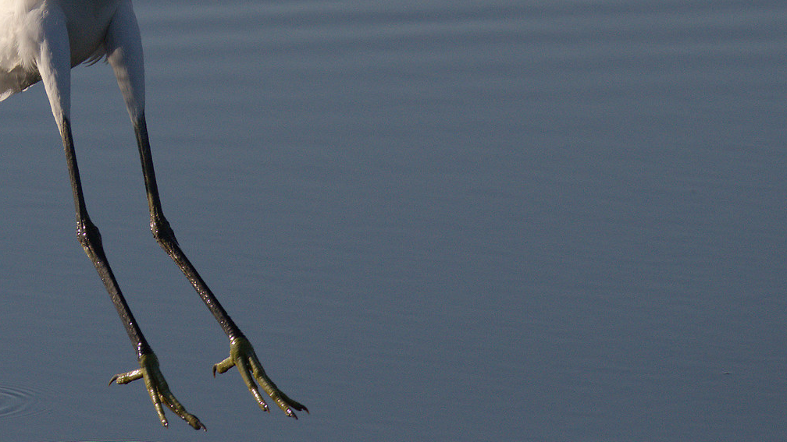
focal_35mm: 1247
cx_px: 47
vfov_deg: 1.0
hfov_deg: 1.7
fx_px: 26023
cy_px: -50
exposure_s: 1/3200
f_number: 8
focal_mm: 500
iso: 640
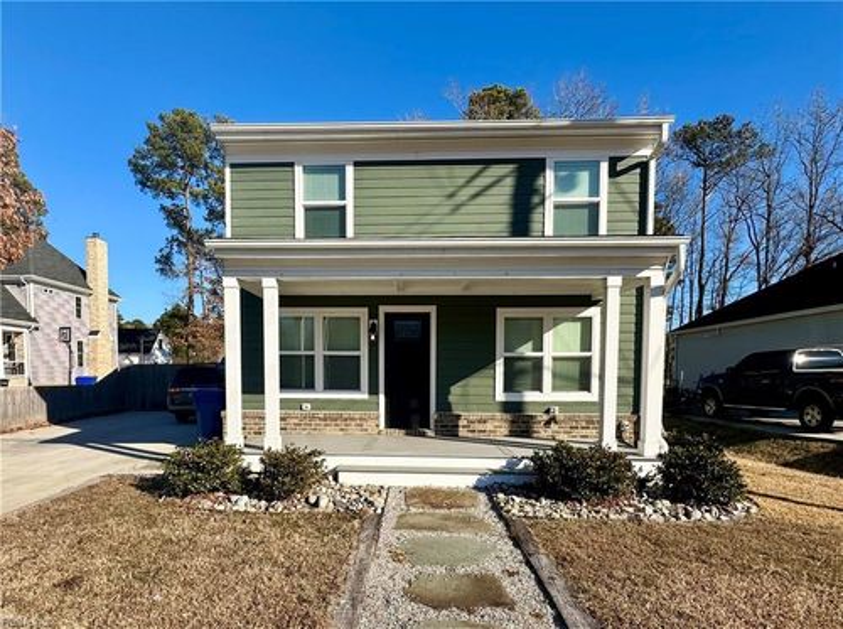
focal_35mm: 14
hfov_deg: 102.2
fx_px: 340
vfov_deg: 85.5
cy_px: 314
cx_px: 422
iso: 40
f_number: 2.2
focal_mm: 2.22
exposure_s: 1/2053
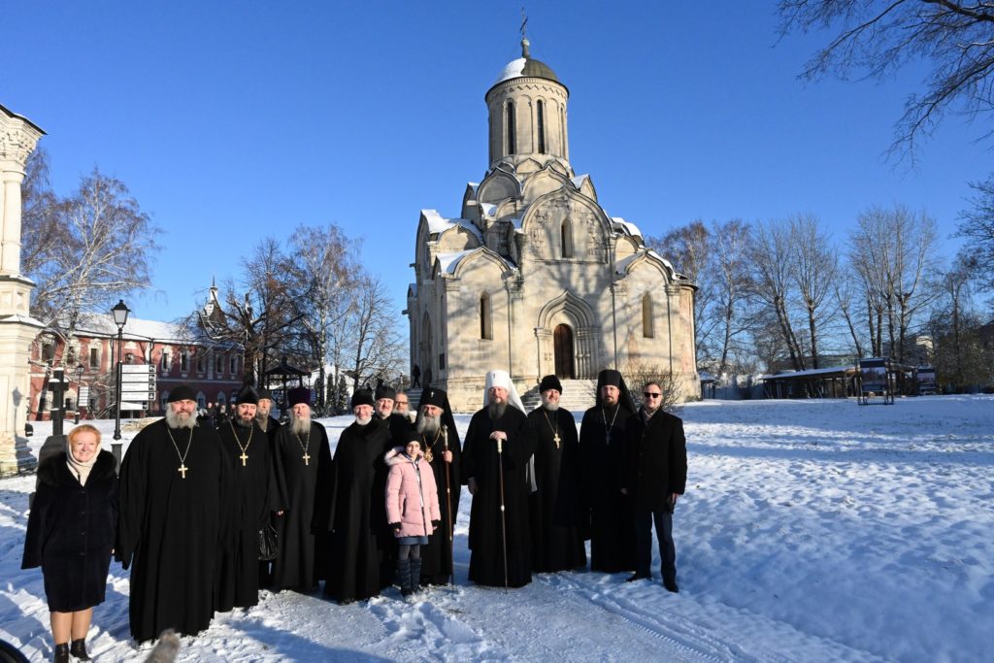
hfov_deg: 73.7
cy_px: 332
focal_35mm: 24
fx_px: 663
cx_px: 497
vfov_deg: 53.1
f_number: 18
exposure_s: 1/1250
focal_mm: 24
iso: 3200
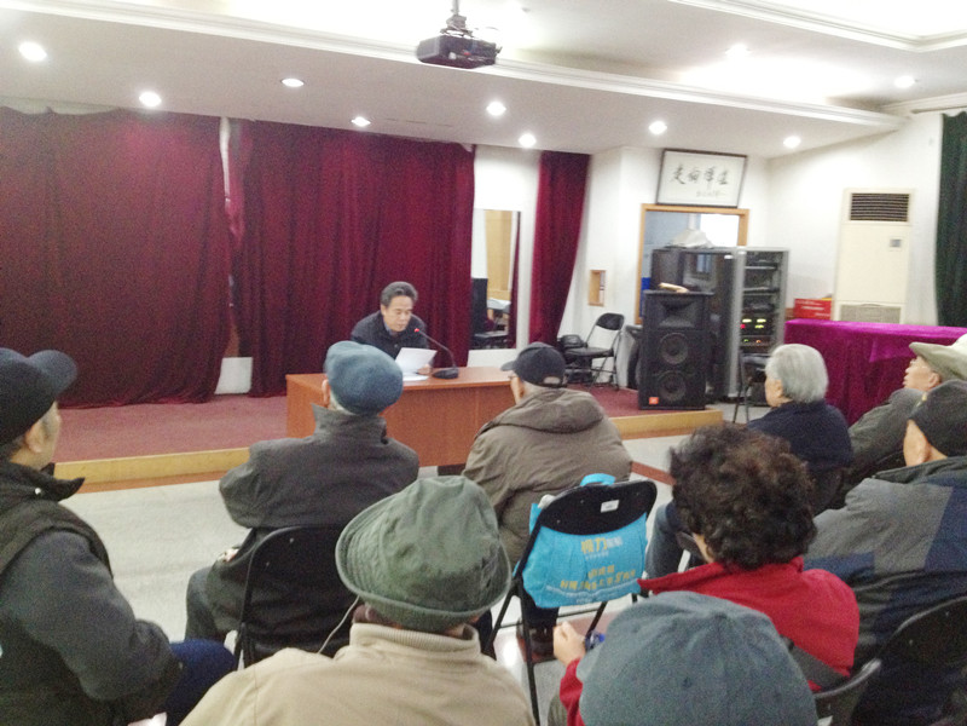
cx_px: 484
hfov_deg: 52.6
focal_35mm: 35
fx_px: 978
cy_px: 363
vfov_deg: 40.7
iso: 400
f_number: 2.4
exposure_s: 1/20
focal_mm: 4.28
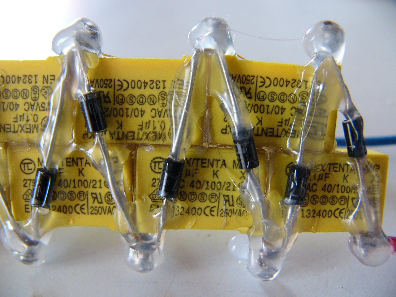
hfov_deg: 51.4
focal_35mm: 36
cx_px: 198
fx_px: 412
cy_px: 148
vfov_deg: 39.7
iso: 100
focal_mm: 6
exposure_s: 1/15
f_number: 2.8
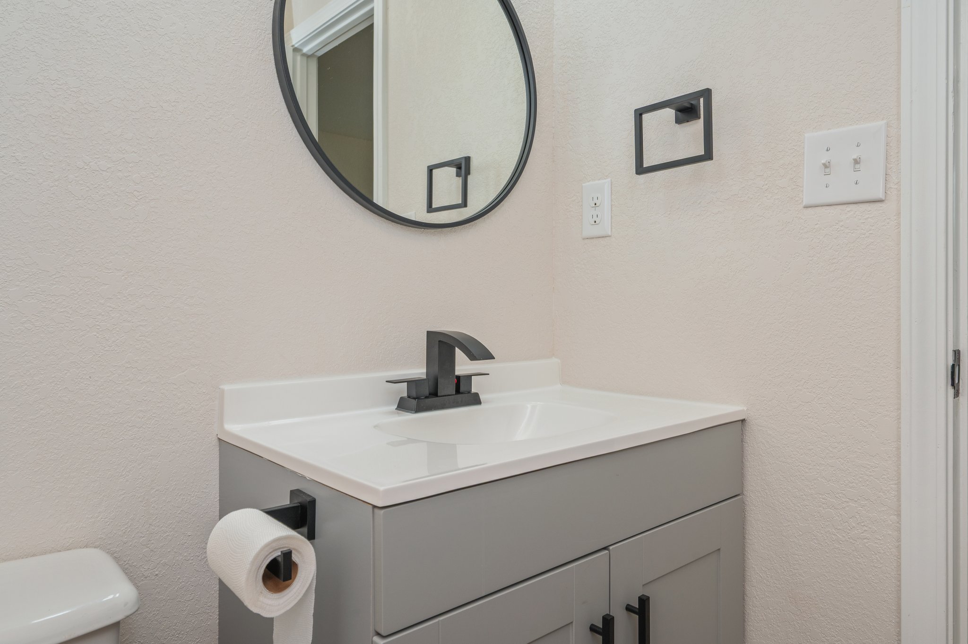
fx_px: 618
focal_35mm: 23
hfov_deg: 76.1
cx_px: 484
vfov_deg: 55.0
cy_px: 322
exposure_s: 1/30
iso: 160
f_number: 9
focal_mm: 23
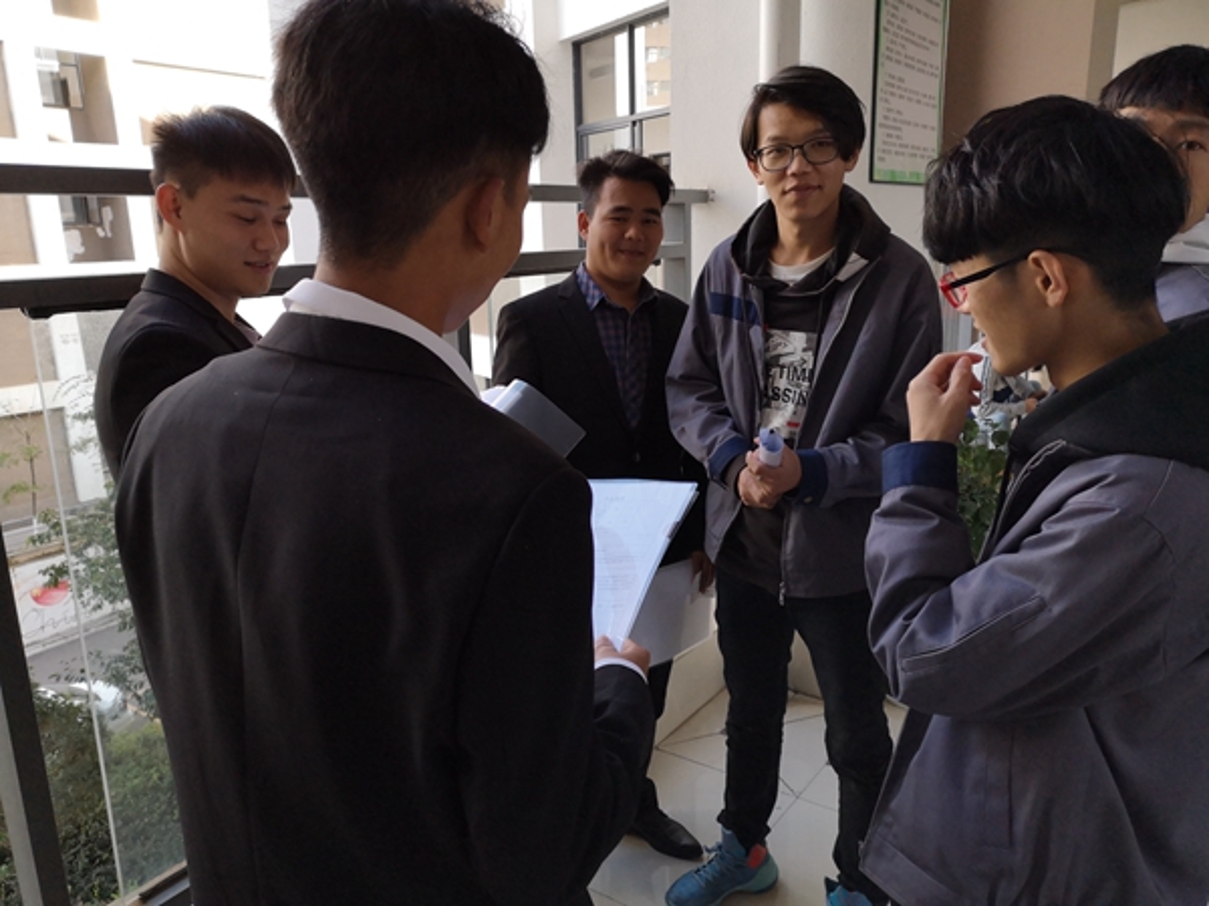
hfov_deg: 65.3
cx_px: 604
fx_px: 943
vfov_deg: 51.4
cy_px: 453
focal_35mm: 27
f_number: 1.8
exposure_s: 1/900
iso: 160
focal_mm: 3.95
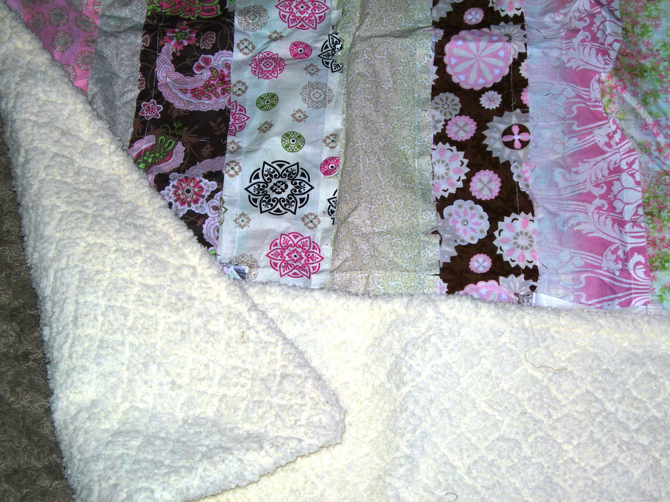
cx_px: 335
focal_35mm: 72
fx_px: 1394
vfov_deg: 20.4
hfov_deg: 27.0
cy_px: 251
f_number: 3.7
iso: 50
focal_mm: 14.9
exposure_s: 1/60.1
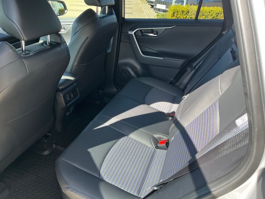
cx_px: 131
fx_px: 207
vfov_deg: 51.4
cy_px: 97
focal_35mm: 27
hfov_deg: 65.3
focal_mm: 5.1
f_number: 1.6
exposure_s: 1/182
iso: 50
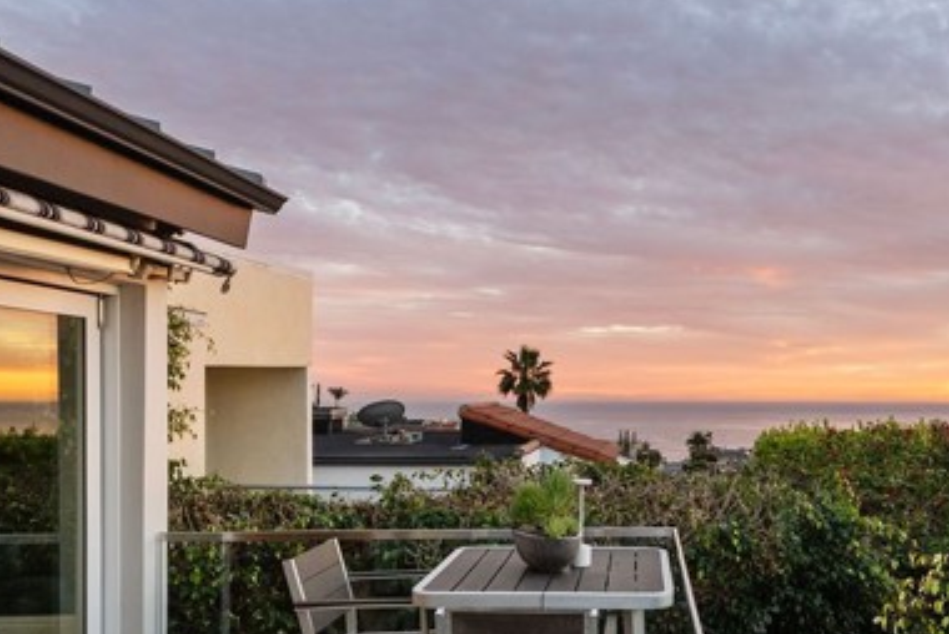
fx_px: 844
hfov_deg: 55.5
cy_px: 402
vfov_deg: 40.9
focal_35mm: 32
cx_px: 727
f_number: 11
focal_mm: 19
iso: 1000
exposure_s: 1/8
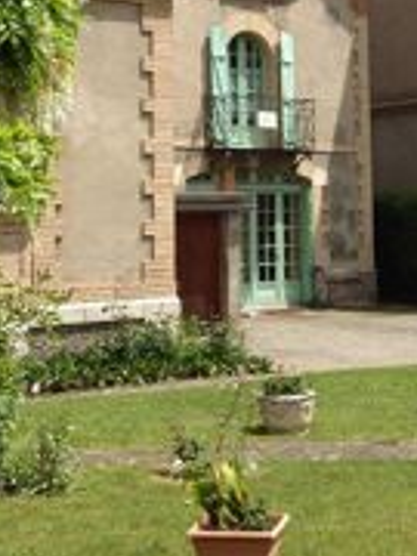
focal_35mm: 83
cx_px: 284
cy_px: 103
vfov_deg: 23.2
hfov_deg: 17.7
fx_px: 1333
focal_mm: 4.28
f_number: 2.4
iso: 50
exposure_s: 1/1493
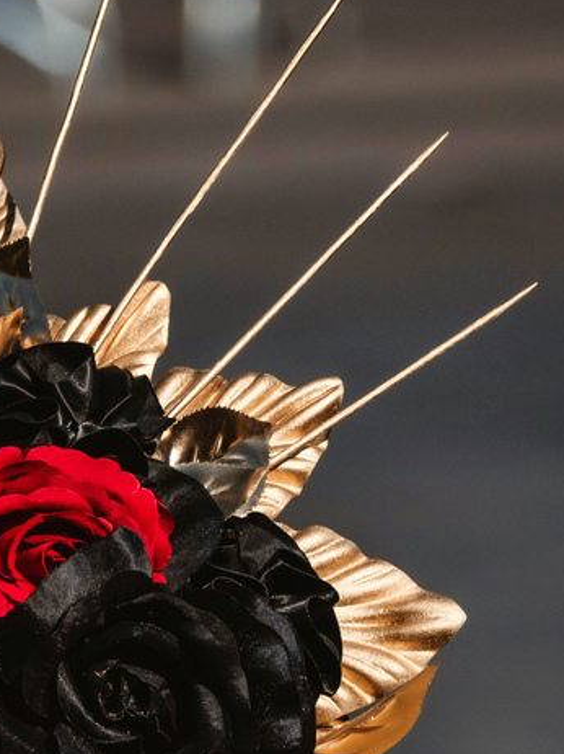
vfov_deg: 2.3
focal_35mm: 860
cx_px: 80
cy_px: 1544
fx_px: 18700
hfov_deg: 1.7
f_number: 5.3
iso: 320
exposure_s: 1/3200
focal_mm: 200
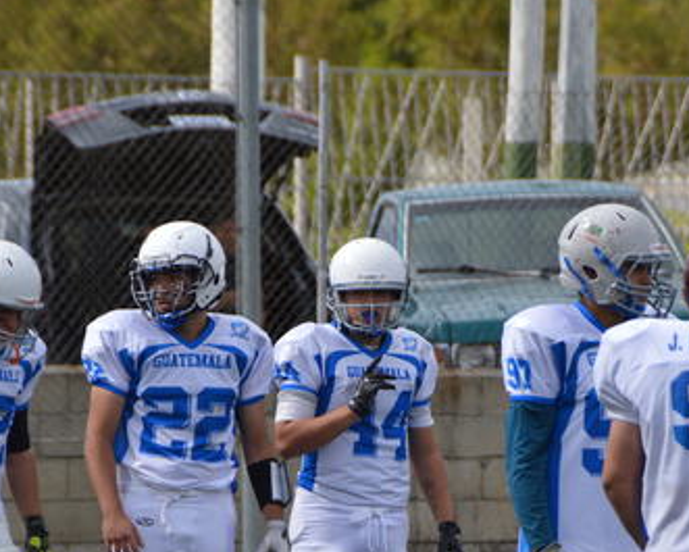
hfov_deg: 3.6
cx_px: 414
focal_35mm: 544
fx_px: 11096
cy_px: 404
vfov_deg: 2.8
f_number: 5.6
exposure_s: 1/500
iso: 125
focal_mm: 200
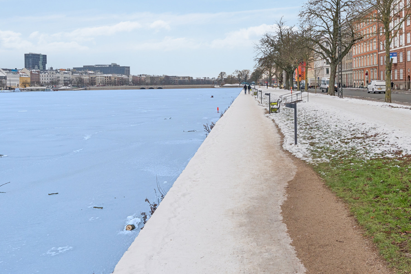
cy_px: 66
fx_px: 457
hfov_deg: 46.1
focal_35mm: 40
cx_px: 325
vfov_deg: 32.7
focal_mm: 16
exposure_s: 1/250
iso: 400
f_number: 7.1
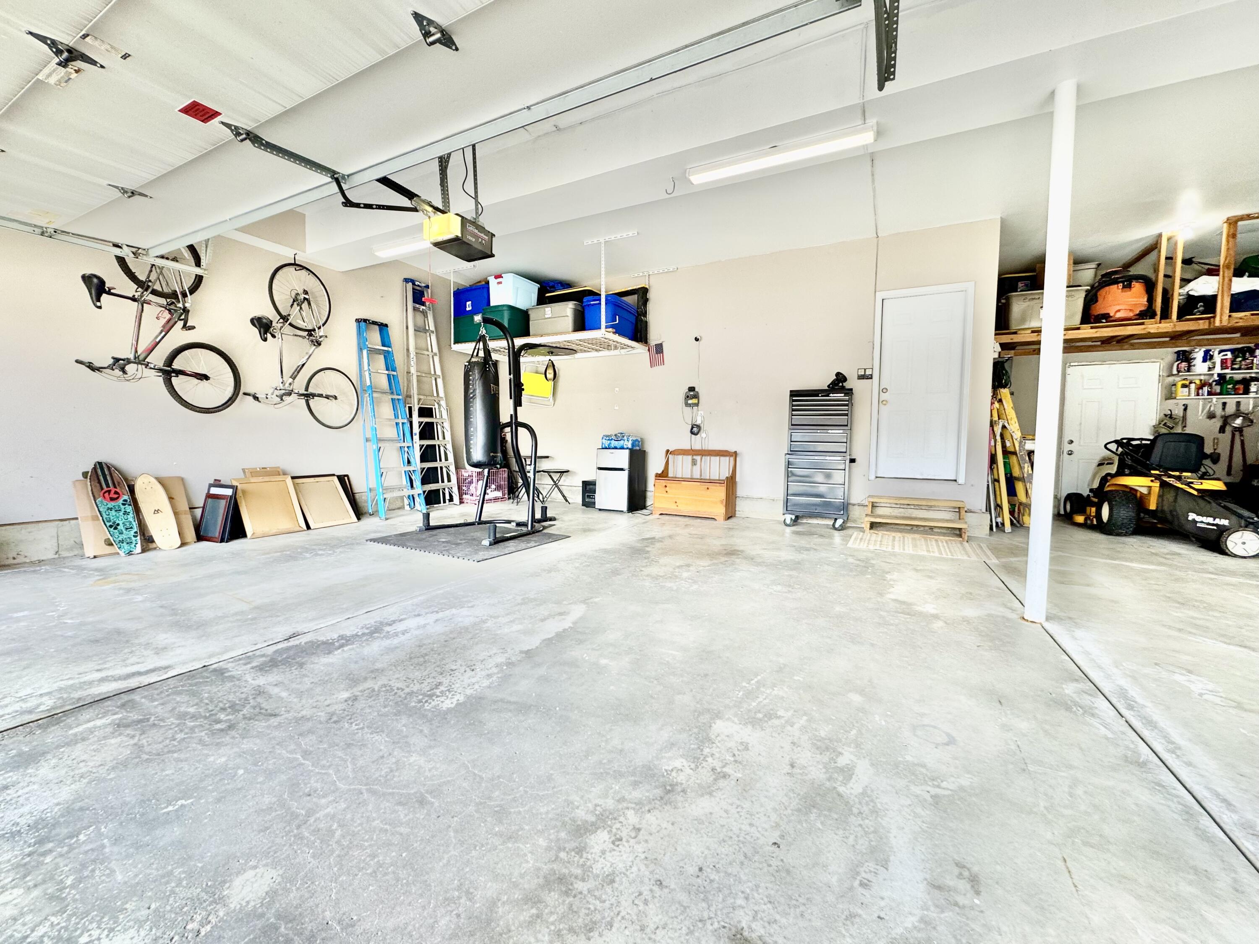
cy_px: 472
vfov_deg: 85.7
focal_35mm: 14
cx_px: 630
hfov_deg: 102.1
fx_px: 509
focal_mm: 2.22
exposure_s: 1/120
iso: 100
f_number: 2.2
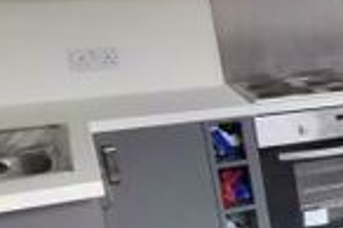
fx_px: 761
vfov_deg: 17.0
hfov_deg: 16.0
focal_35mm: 80
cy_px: 138
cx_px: 773
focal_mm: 2.35
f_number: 2.2
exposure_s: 1/33.3
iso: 400
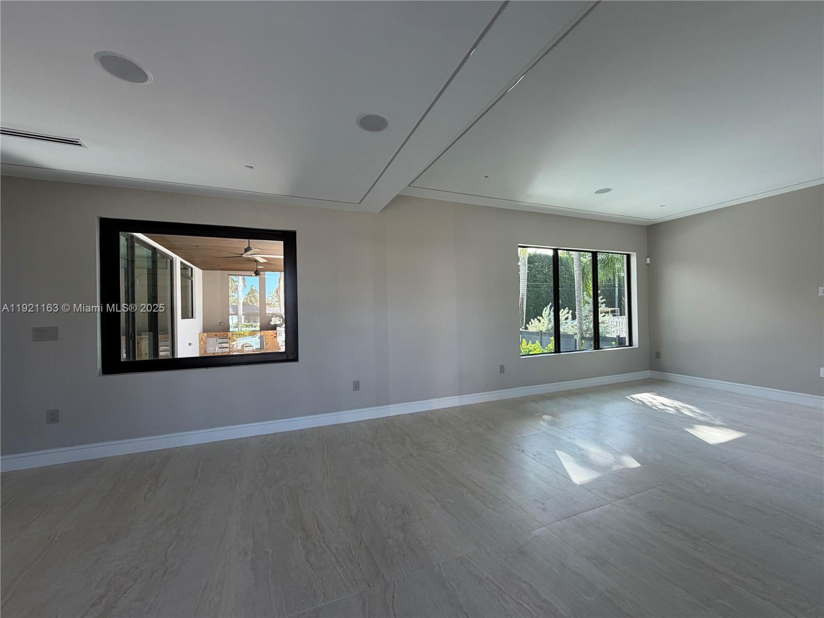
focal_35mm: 14
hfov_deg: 102.1
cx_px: 412
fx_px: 333
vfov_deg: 85.7
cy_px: 309
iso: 64
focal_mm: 2.22
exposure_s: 1/121
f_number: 2.2
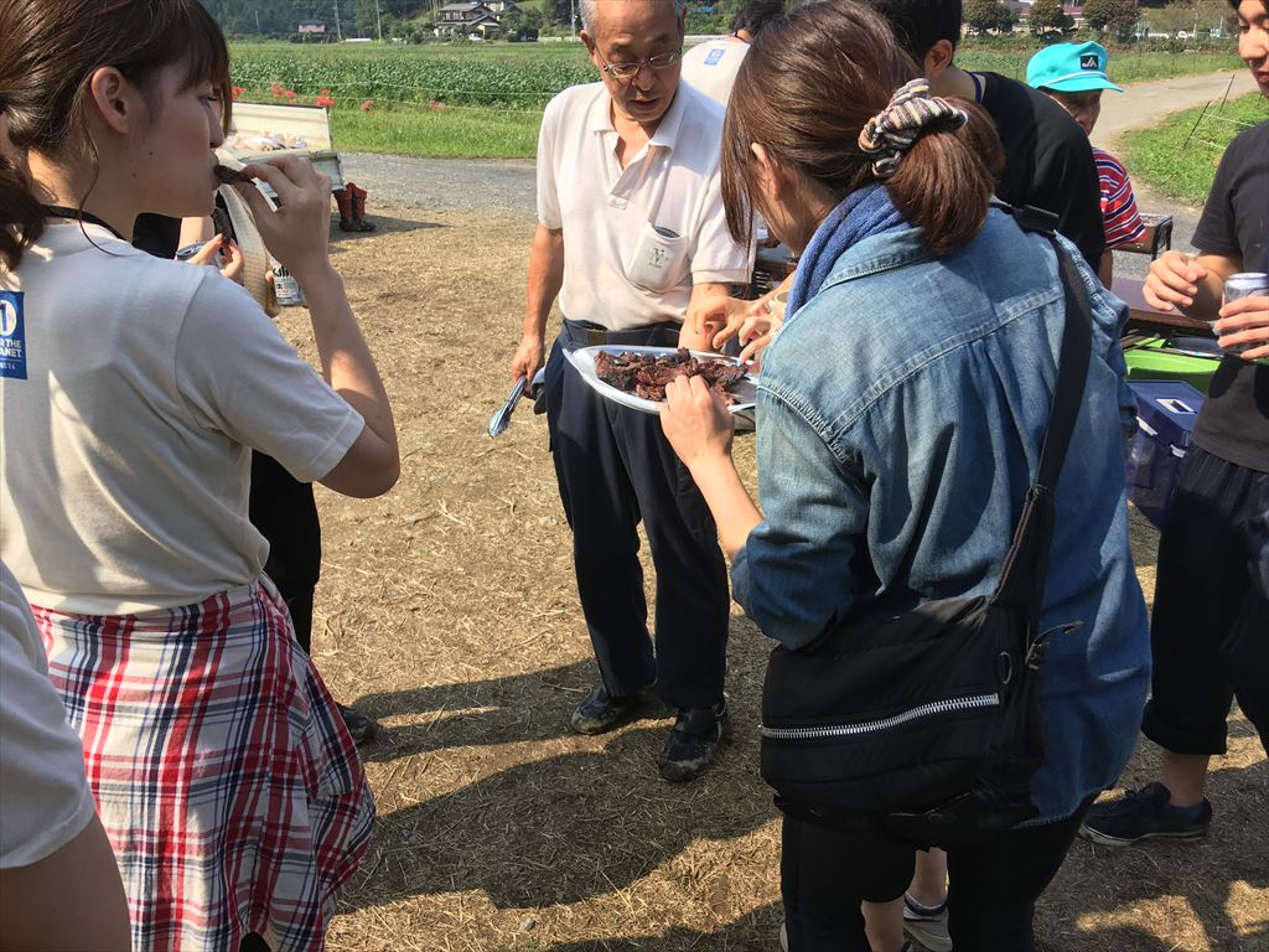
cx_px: 634
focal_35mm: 29
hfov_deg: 61.7
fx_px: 1063
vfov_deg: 48.2
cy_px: 476
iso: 25
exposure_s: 1/777
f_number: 2.2
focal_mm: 4.15
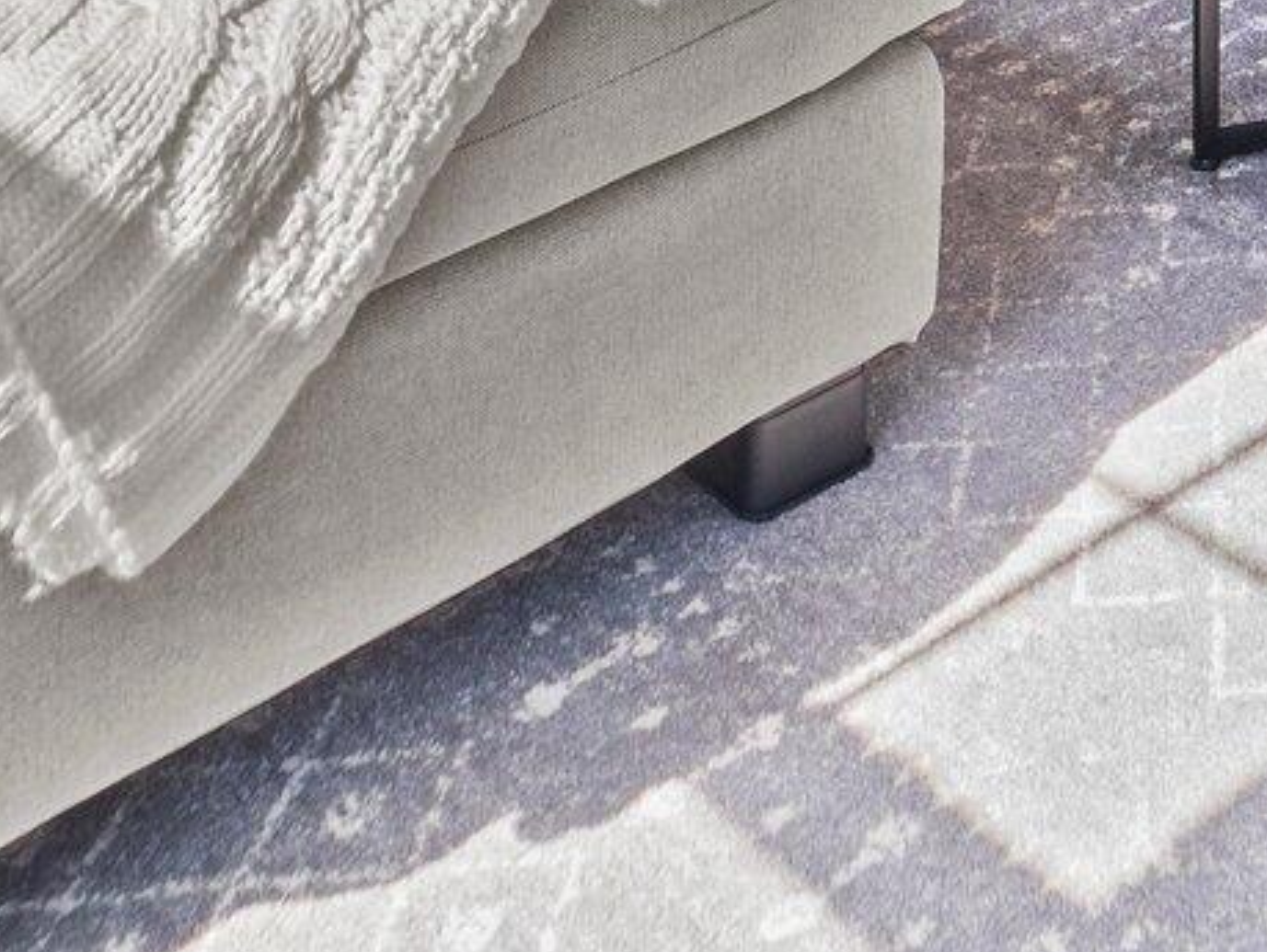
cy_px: -918
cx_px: 1179
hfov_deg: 30.5
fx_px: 2198
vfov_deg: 17.7
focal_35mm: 60
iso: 250
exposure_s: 1/20
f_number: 8
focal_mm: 14
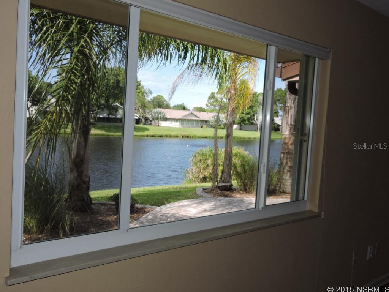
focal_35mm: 33
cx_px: 194
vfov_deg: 43.0
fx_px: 371
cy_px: 146
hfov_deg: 55.3
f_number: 3.6
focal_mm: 5.9
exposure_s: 1/500
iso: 100
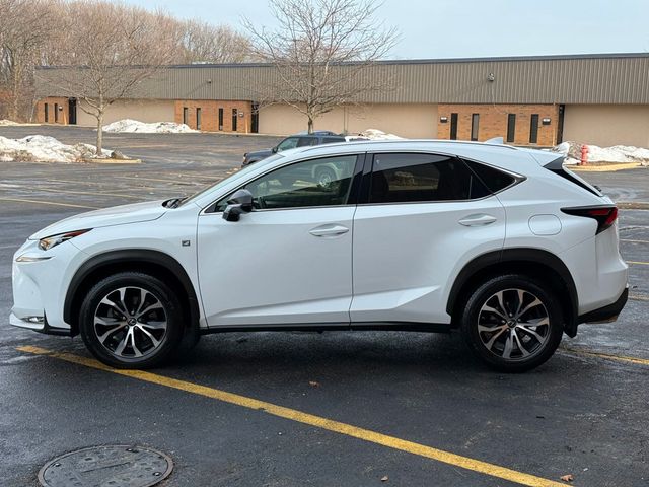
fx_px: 900
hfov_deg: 39.7
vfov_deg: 30.3
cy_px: 244
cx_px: 324
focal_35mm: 48
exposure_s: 1/1838
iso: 64
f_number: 1.78
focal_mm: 6.76
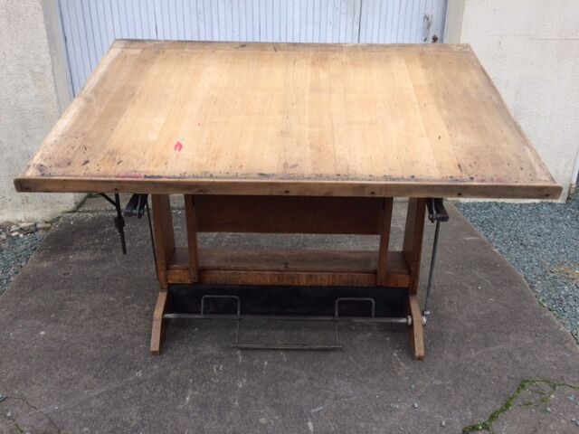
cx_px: 290
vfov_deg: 48.2
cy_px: 217
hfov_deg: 61.7
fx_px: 485
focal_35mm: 29
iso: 50
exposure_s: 1/100
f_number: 2.2
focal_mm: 4.15
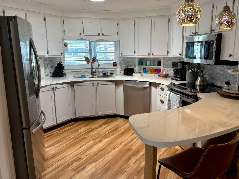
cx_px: 133
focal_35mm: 30
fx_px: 207
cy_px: 90
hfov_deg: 59.8
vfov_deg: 46.8
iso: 160
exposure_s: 1/120
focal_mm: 5.96
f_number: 1.6
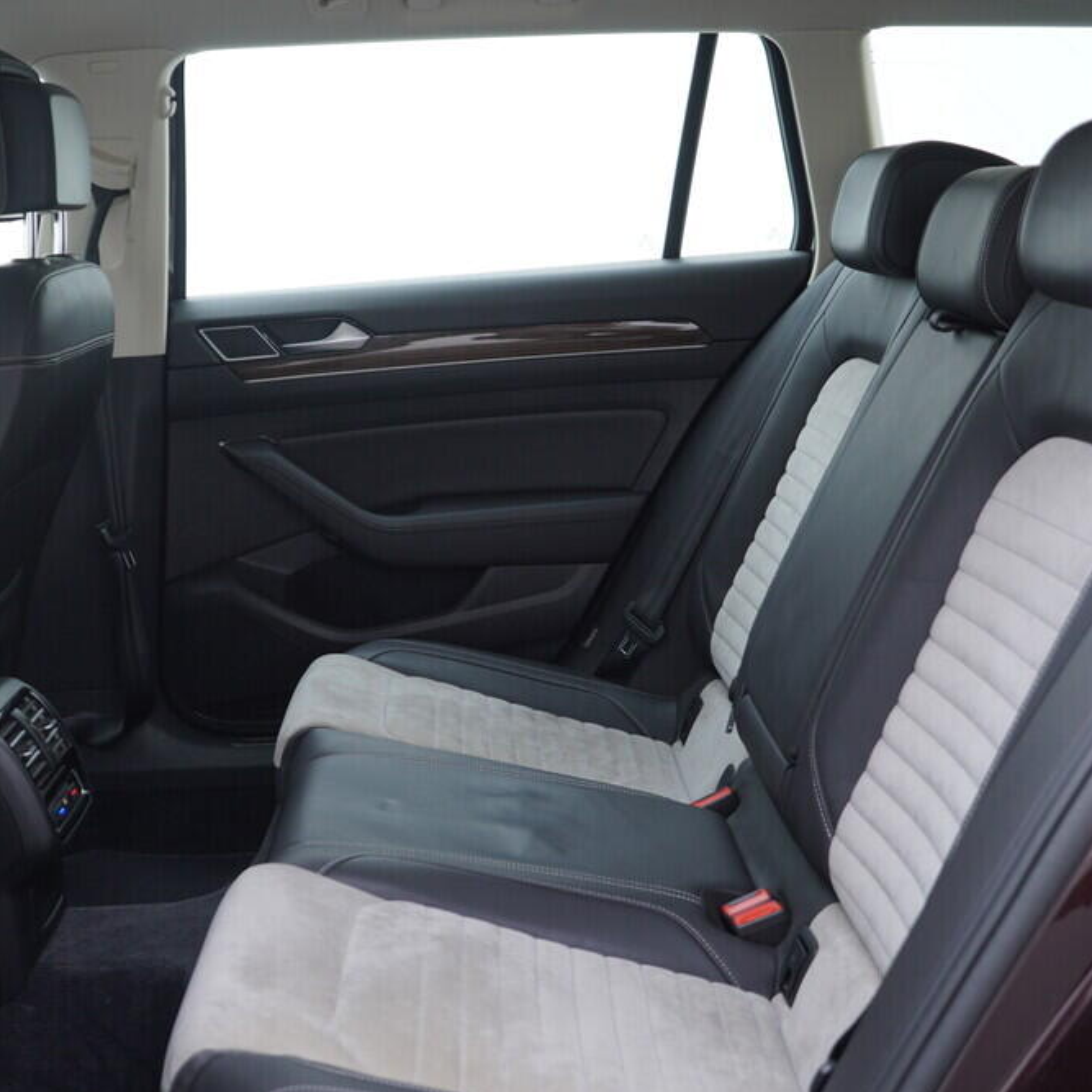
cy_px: 544
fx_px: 1677
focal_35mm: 47
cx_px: 414
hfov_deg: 35.9
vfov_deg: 36.1
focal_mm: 24
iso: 160
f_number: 2.8
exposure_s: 1/40
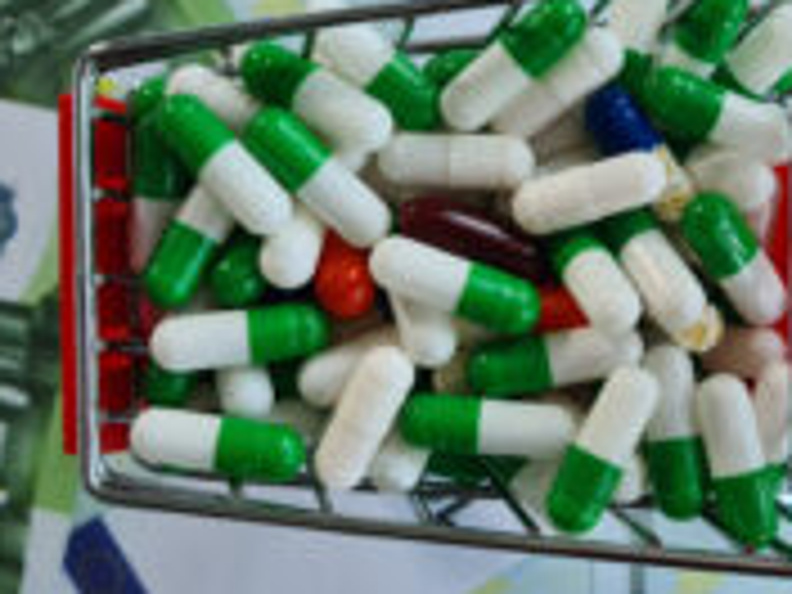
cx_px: 562
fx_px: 1579
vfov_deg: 21.3
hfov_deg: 27.9
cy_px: 243
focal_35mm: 69
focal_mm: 5.9
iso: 32
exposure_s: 1/100
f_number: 2
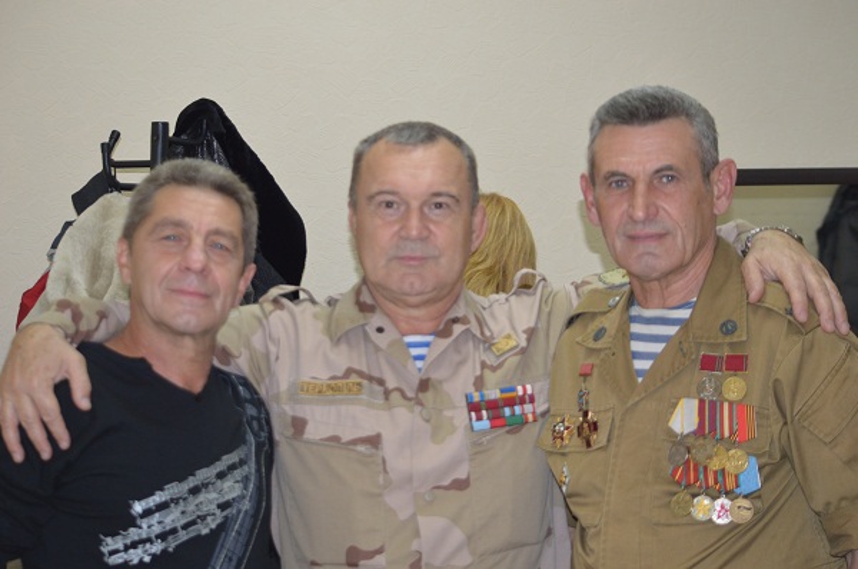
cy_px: 284
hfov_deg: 24.7
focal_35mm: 82
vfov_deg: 16.5
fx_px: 1963
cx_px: 429
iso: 560
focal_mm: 55
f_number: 4.5
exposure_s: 1/60
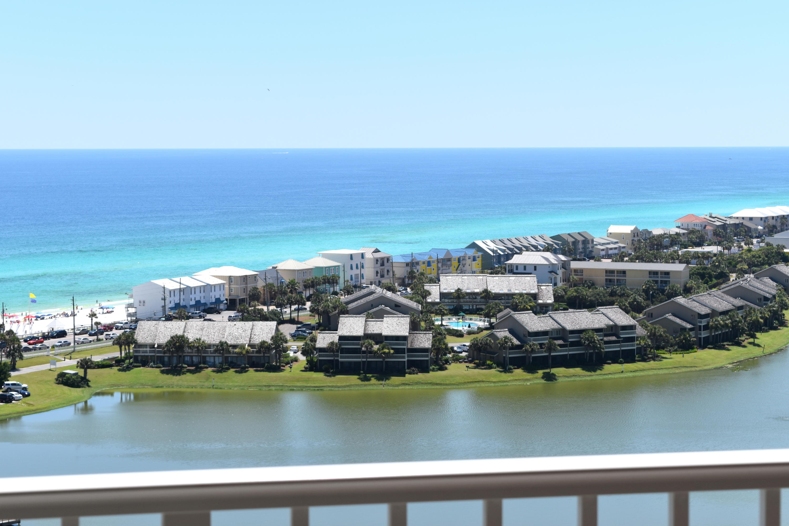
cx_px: 394
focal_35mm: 82
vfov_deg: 16.6
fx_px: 1808
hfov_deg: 24.6
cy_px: 263
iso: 200
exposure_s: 1/400
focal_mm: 55
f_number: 10
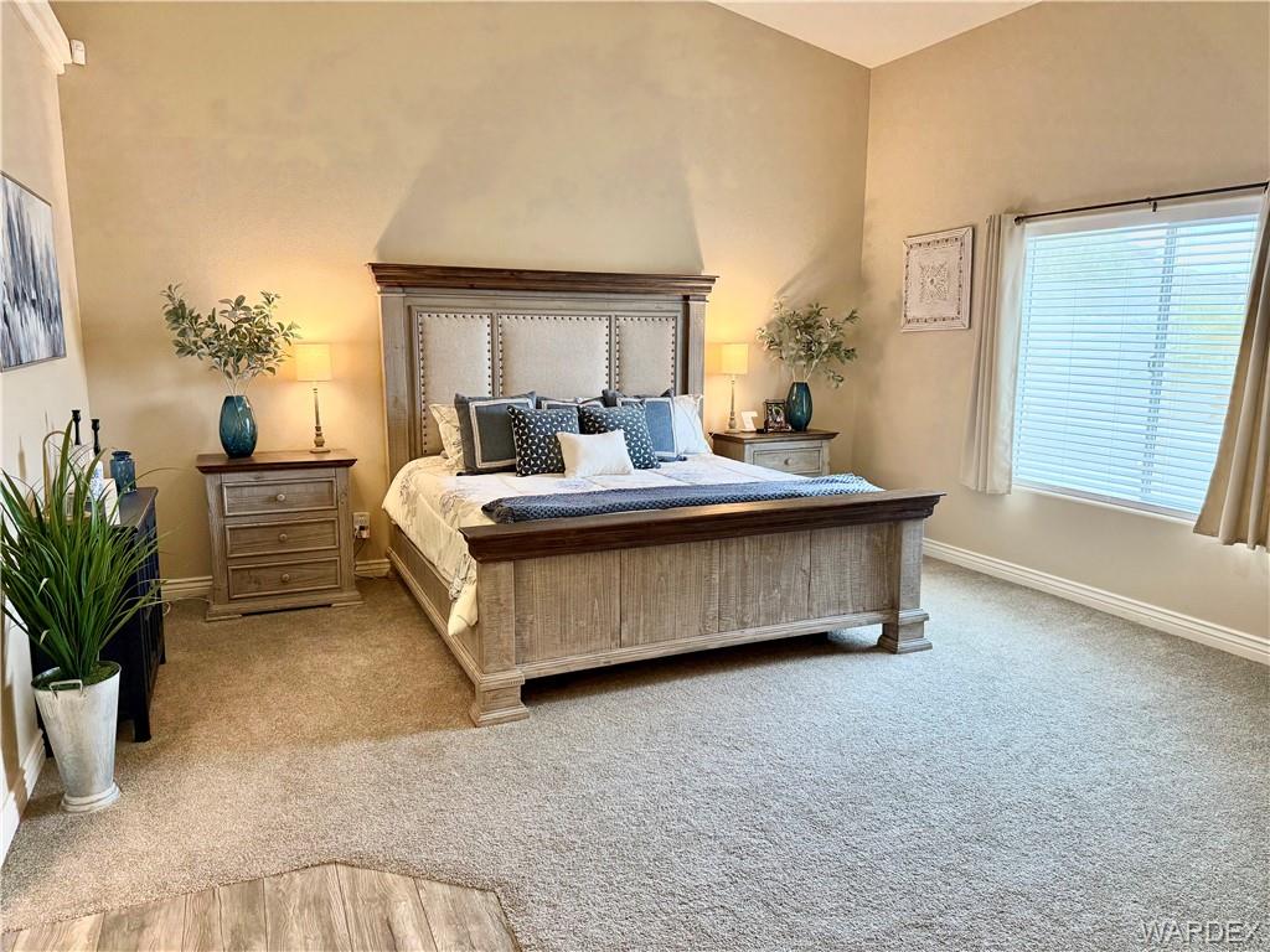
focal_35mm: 24
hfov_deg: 71.6
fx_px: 881
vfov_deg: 56.8
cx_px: 635
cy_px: 476
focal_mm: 6.76
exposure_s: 1/60
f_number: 1.78
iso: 200
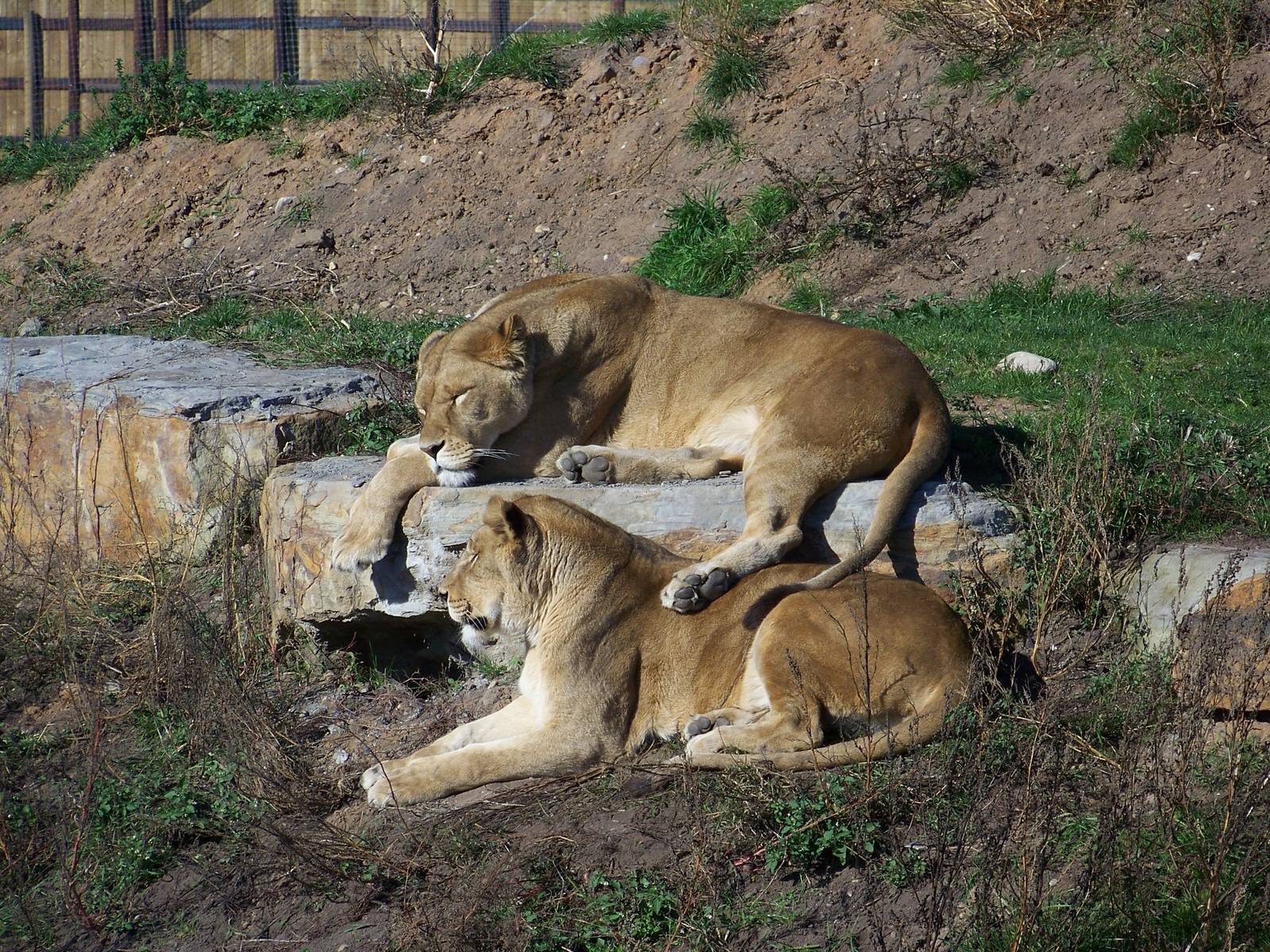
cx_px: 635
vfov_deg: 5.7
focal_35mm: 260
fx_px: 9539
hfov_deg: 7.6
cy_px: 476
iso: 64
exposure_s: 1/800
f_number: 3.6
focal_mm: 42.1
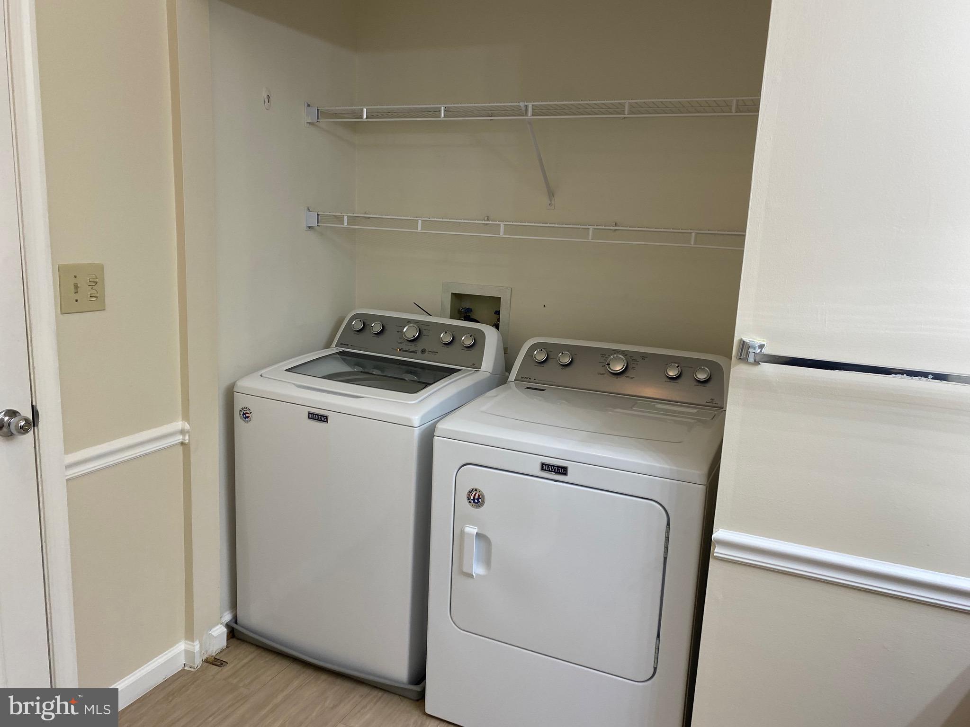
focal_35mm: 26
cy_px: 364
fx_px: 729
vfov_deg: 53.1
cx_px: 485
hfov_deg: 67.3
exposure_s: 1/60
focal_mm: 4.25
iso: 64
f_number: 1.8
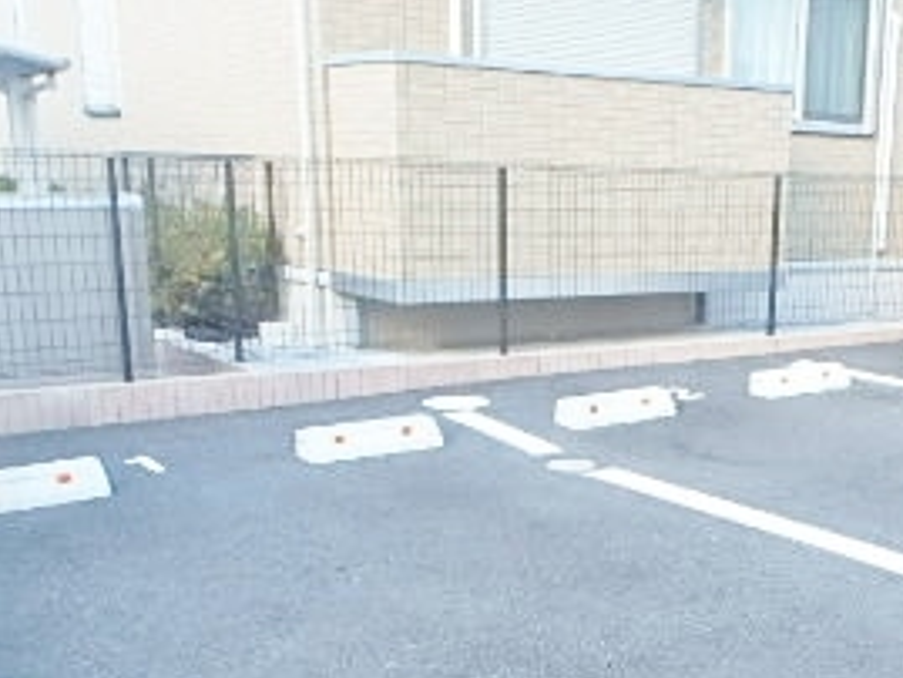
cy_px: 587
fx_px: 1305
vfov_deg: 28.2
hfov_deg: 37.2
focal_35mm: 50
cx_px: 685
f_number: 3.5
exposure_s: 1/250
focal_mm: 3.7
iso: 320
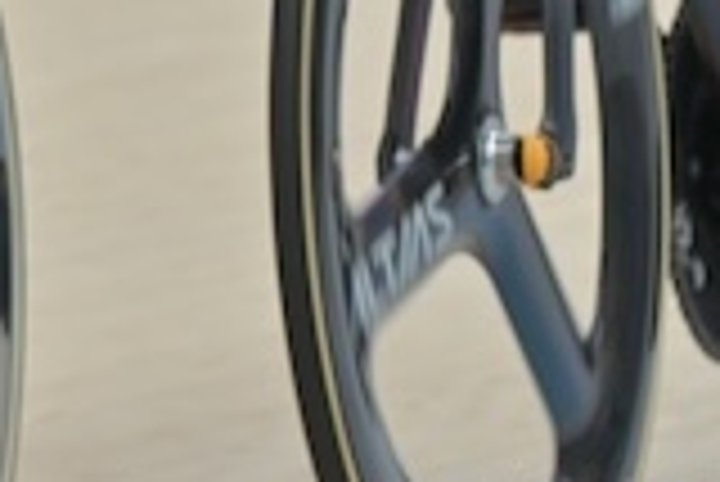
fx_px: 17996
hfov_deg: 2.3
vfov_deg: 1.5
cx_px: -675
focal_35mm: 899
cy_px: -610
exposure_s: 1/500
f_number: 6.3
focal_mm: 180
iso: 1600
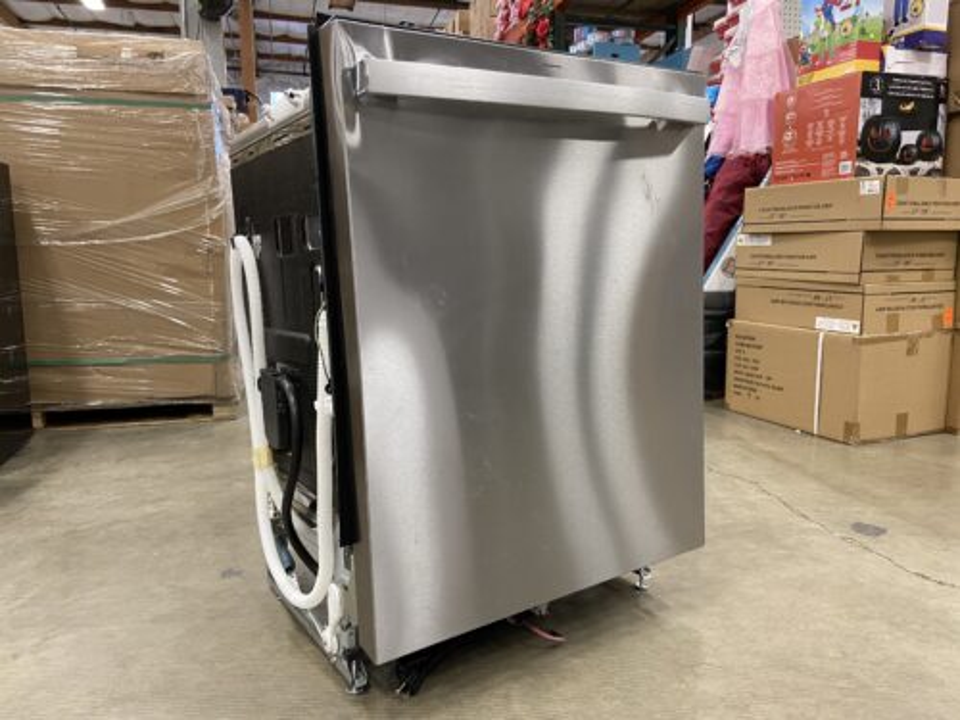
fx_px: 721
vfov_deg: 53.1
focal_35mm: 26
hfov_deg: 67.3
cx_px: 480
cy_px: 360
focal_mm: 4.25
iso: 400
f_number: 1.8
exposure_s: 1/60
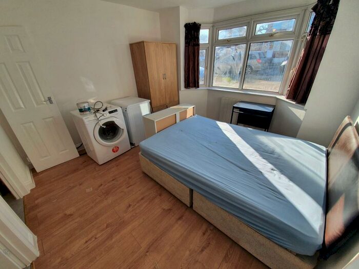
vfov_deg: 89.9
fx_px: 135
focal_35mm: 13
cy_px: 134
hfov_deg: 106.2
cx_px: 180
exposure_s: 1/151
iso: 50
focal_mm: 1.8
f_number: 2.2
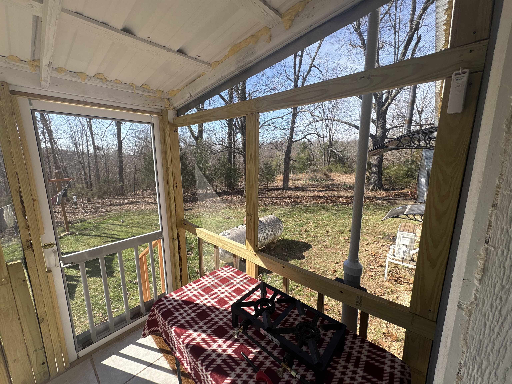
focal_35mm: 14
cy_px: 192
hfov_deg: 102.1
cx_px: 256
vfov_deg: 85.7
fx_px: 207
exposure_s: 1/610
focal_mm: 2.22
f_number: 2.2
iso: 40
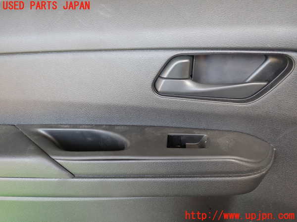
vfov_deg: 46.8
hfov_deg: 60.0
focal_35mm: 30
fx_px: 257
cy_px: 111
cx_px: 148
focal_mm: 5.4
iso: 160
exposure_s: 1/60
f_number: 2.3
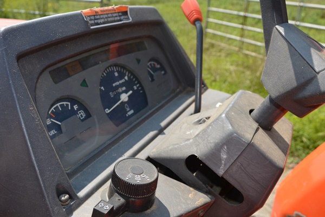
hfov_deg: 57.2
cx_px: 162
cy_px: 108
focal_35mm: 33
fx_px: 298
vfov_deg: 40.0
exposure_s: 1/200
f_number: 6.3
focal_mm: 22
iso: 100
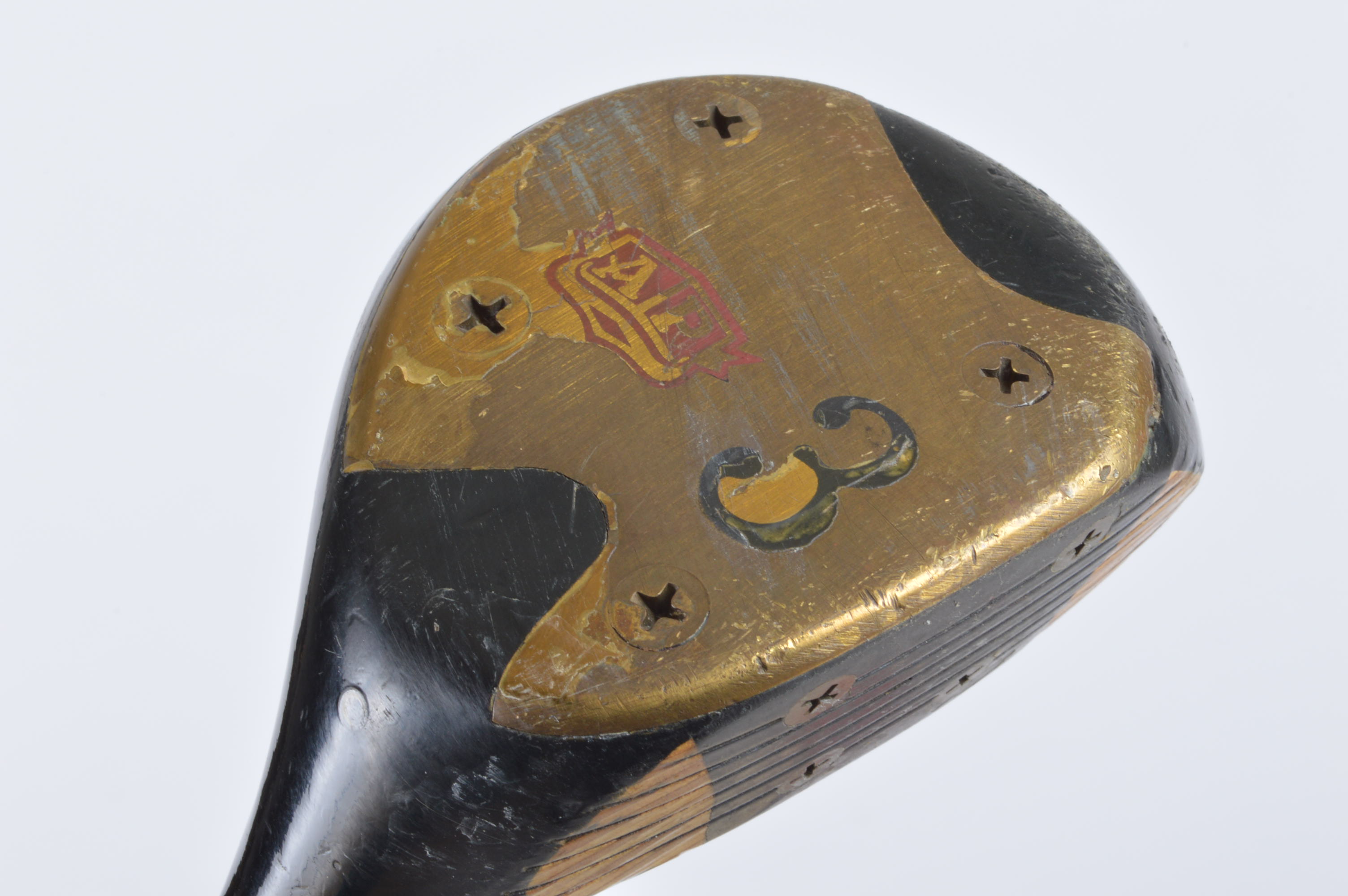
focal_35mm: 82
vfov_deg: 16.5
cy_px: 448
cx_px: 674
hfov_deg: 24.6
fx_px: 3086
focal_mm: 55
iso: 200
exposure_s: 1/100
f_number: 22
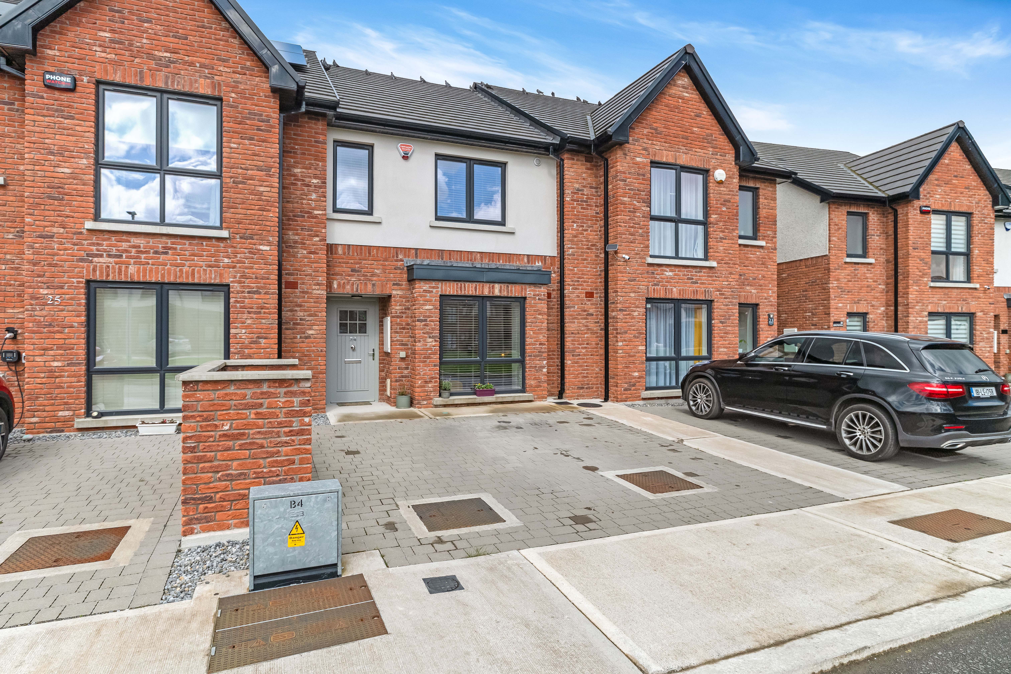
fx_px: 562
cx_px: 506
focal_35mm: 20
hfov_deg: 84.0
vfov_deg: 61.9
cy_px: 337
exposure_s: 1/1600
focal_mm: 20
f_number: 6.3
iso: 640
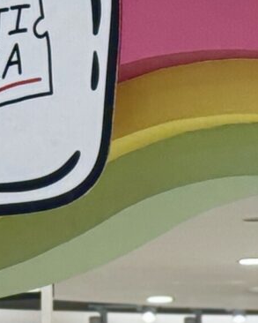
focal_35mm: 328
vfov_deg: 5.8
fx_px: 3129
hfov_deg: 4.7
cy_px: 646
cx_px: 80
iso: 50
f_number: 1.78
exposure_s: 1/50
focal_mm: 6.76
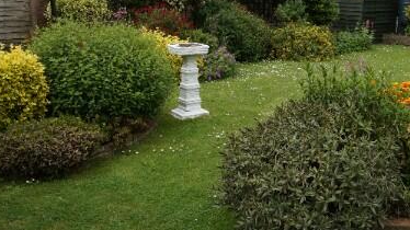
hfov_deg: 46.3
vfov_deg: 26.6
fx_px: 467
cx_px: 288
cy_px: 15
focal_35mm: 43
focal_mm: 10
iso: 100
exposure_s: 1/125
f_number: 10
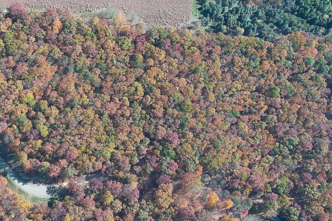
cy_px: 45
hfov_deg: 26.7
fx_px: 664
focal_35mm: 72
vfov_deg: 18.8
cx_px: 6
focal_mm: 10.57
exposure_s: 1/310
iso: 100
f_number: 2.8
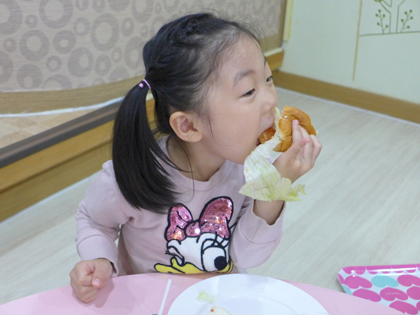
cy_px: 158
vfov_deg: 29.1
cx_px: 210
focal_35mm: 50
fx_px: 607
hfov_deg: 38.2
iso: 800
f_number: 1.9
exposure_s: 1/320
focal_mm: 9.8
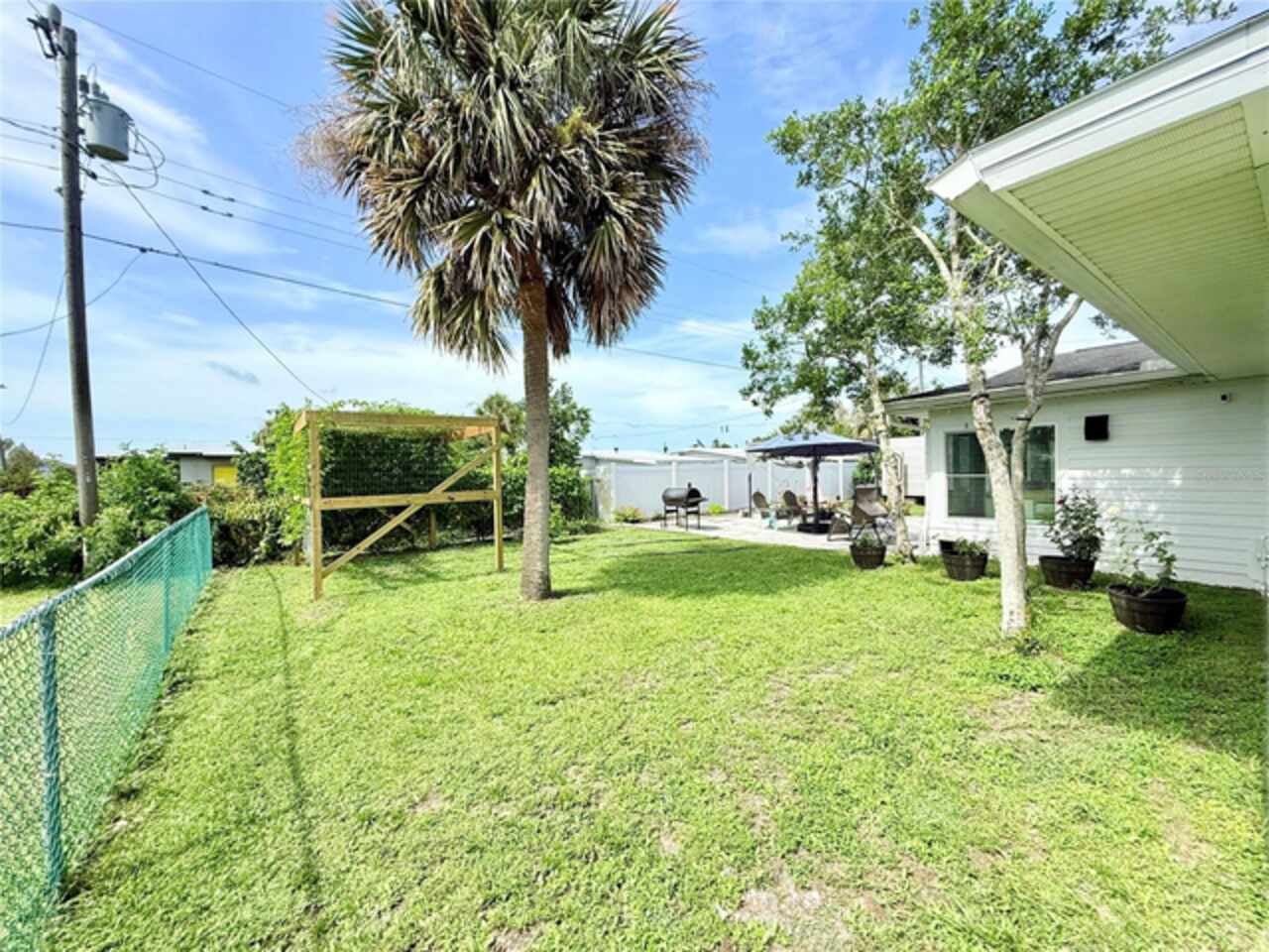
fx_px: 513
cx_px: 634
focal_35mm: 14
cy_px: 476
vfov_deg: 85.7
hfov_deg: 102.1
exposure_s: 1/1901
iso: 50
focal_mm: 2.22
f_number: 2.2
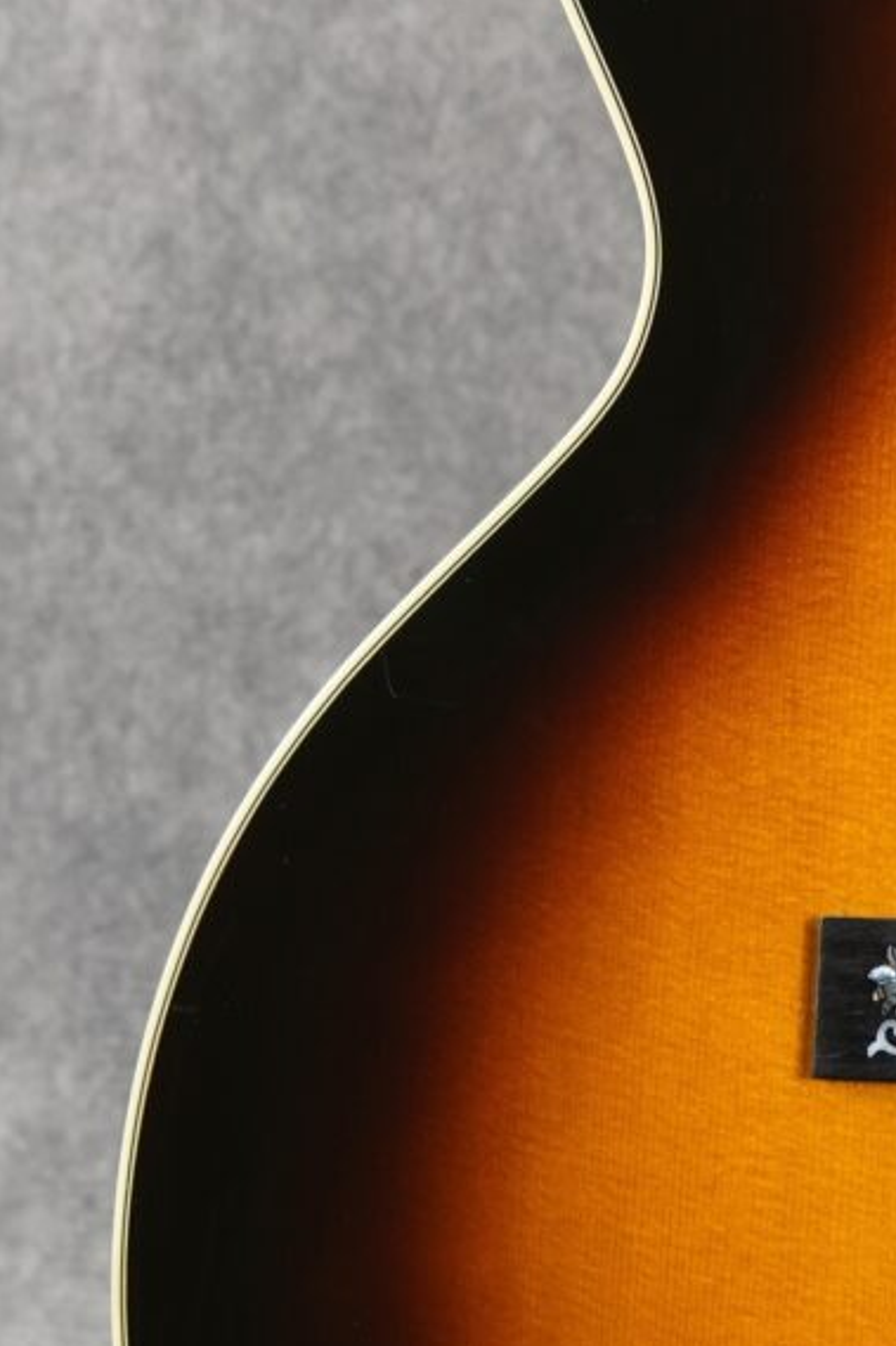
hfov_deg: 6.0
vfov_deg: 9.0
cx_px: 1311
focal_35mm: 225
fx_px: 8404
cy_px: -551
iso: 400
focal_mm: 50
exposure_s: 1/1.6
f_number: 6.3
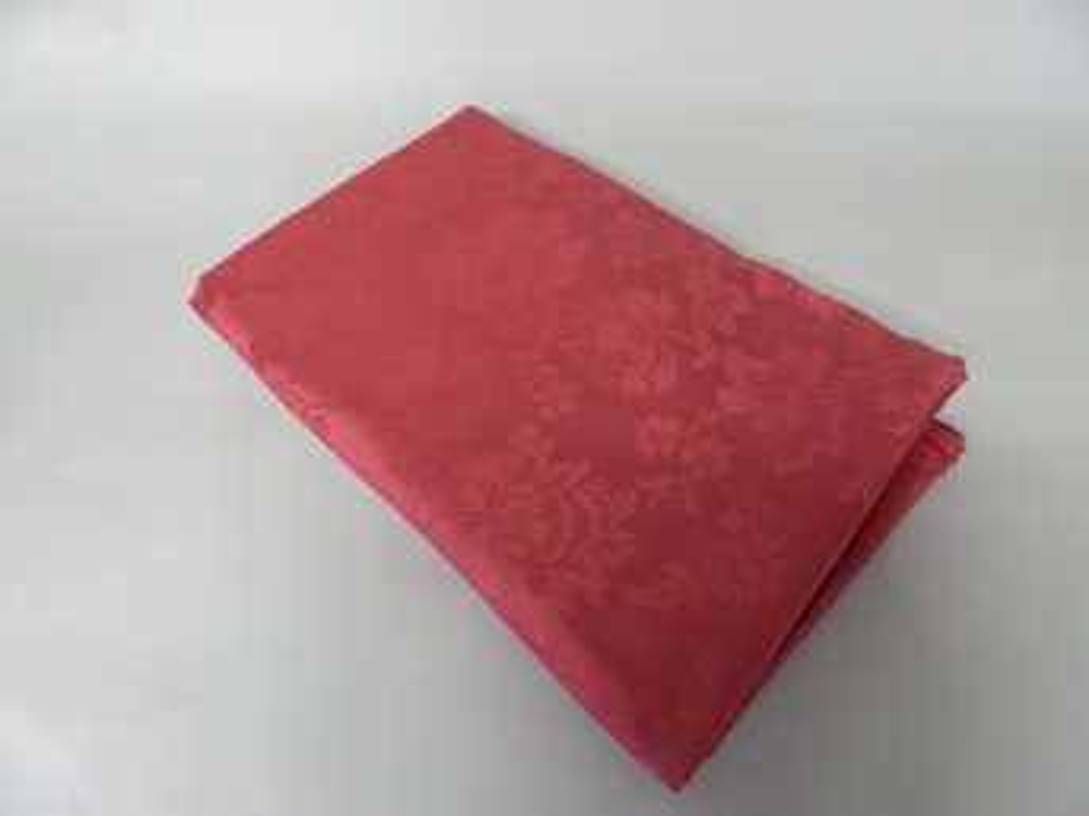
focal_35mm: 22
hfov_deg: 76.4
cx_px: 544
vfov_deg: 61.1
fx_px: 692
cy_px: 408
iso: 400
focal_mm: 4
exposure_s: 1/15
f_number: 3
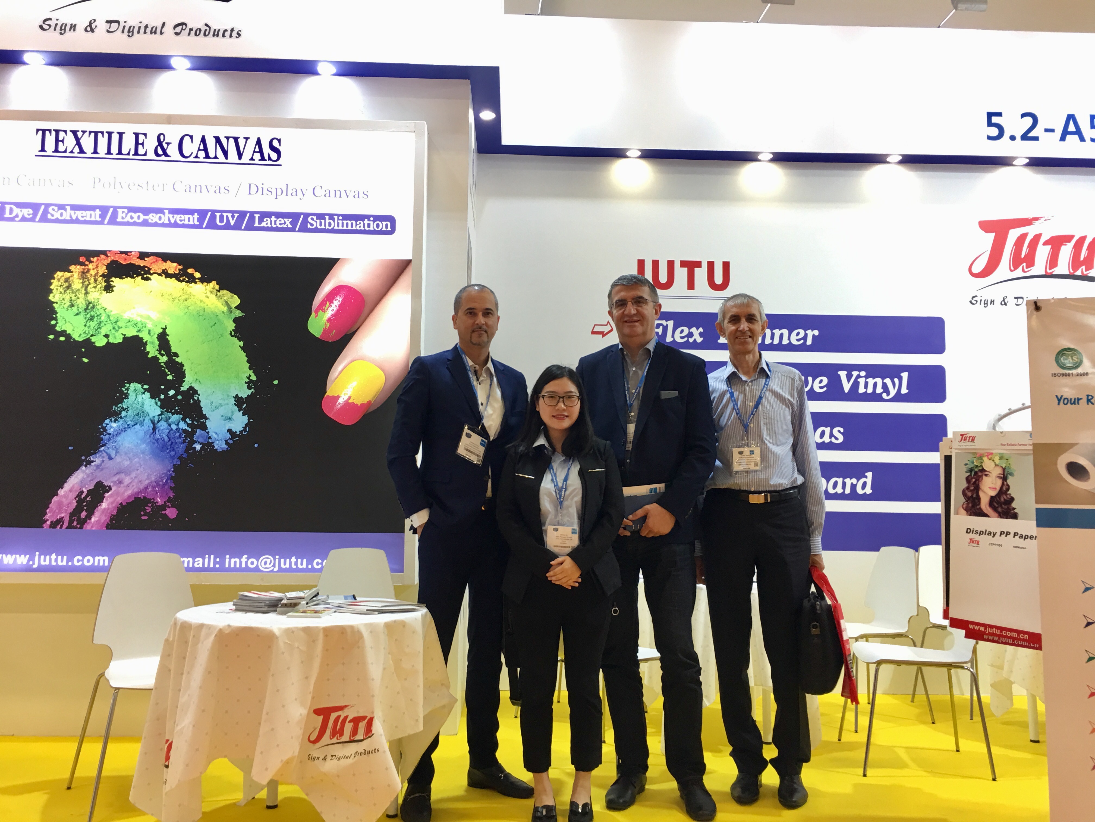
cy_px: 411
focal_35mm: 29
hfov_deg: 61.7
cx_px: 548
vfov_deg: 48.2
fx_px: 917
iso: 40
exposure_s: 1/17
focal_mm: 4.15
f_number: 2.2
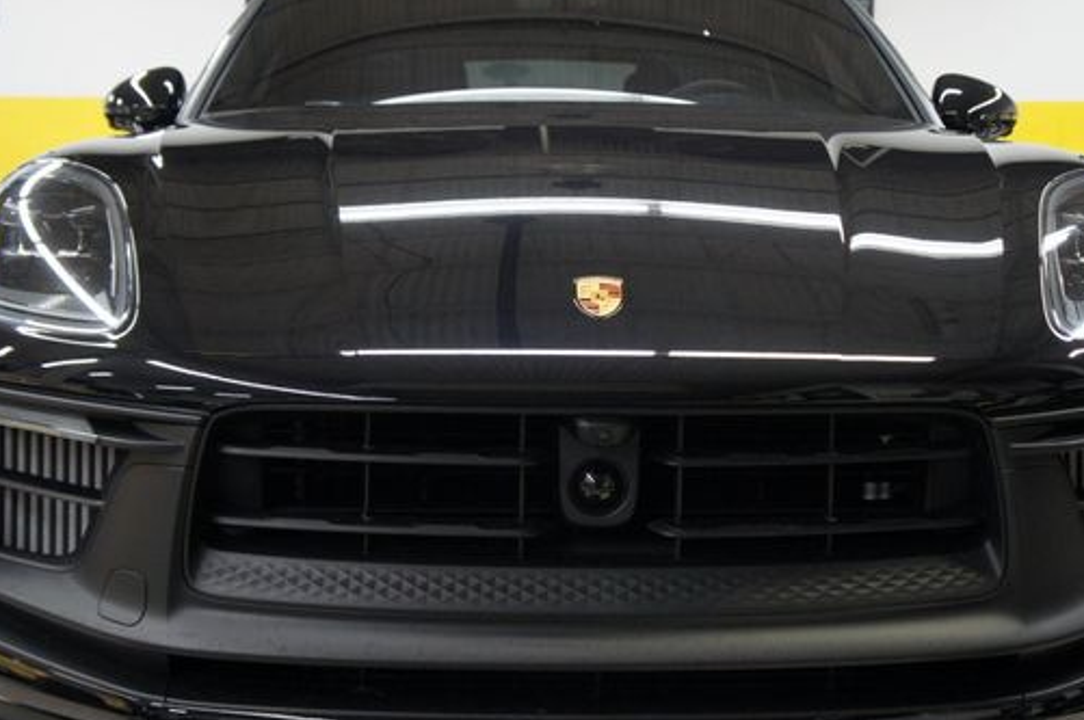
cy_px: 406
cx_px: 565
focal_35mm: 46
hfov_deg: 42.8
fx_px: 1384
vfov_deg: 29.2
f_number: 4
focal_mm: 24
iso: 800
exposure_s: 1/40
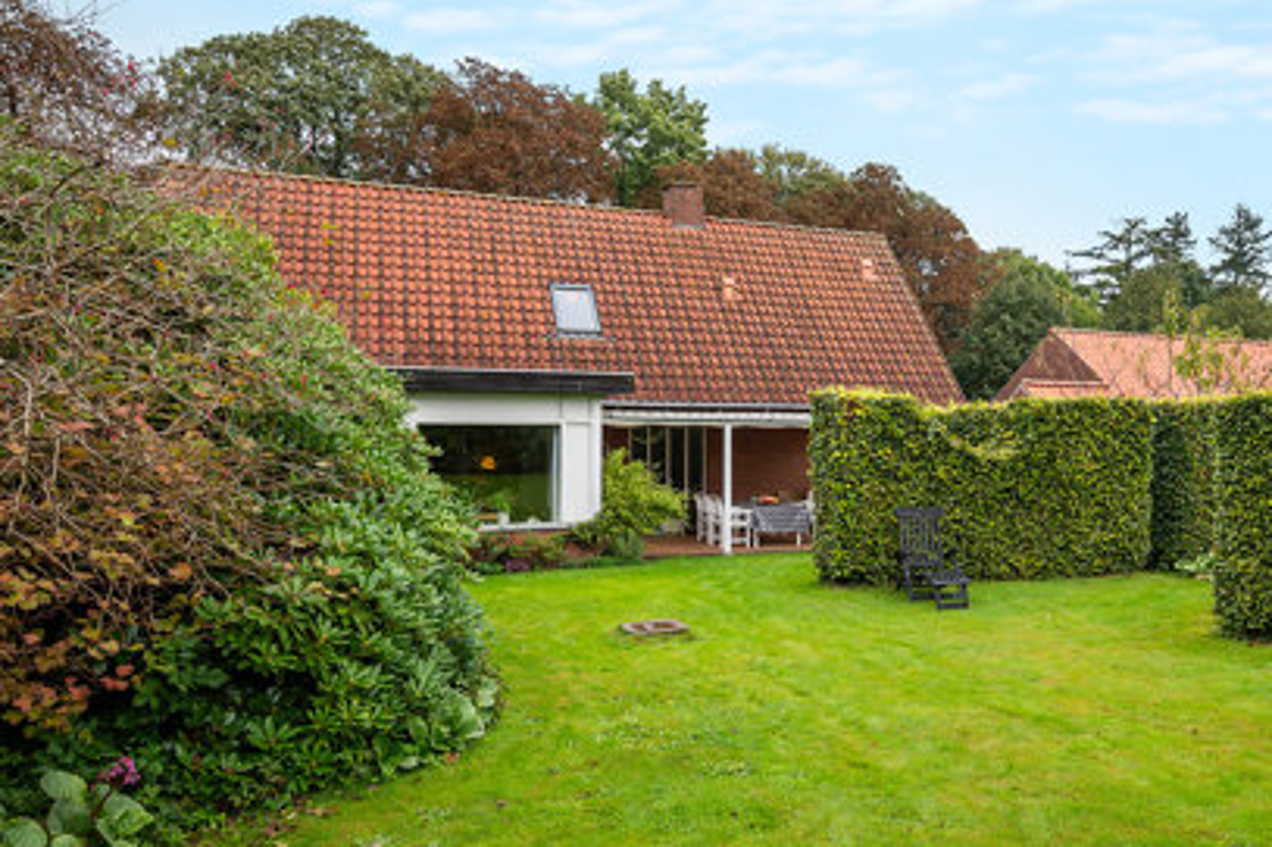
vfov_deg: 45.3
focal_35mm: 29
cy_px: 453
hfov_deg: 61.5
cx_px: 909
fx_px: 1015
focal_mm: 19.5
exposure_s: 1/125
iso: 200
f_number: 8
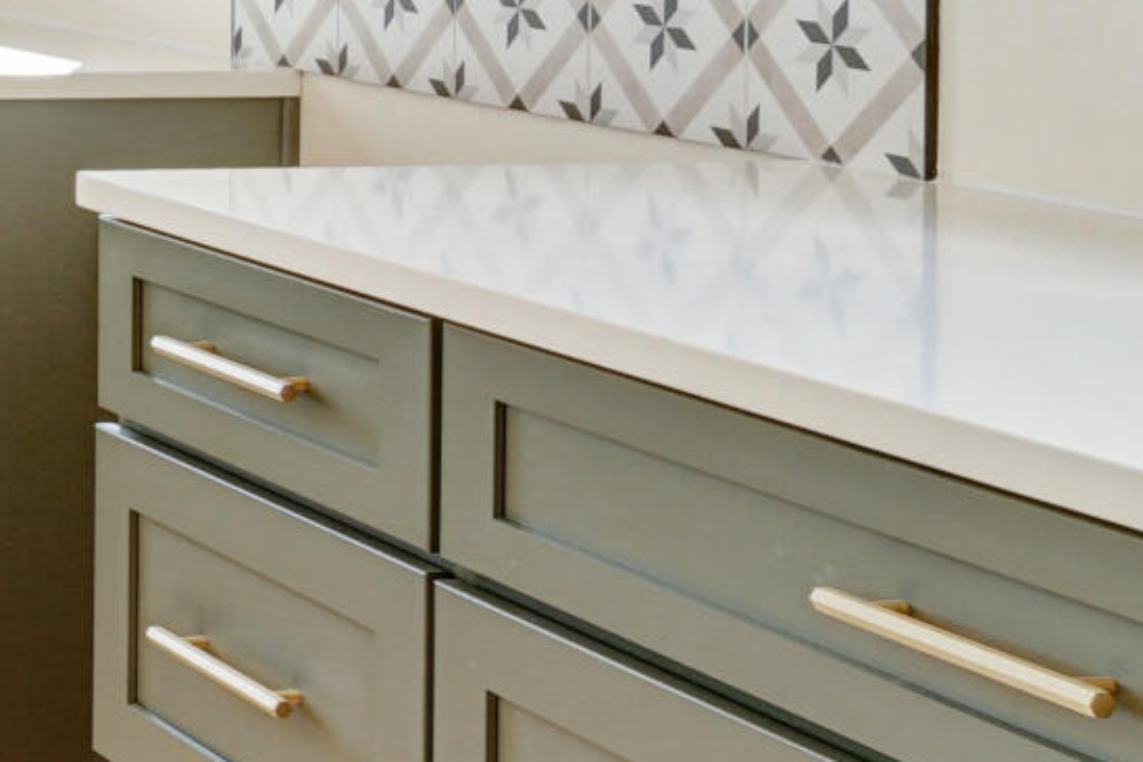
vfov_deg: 16.0
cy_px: -148
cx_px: -1212
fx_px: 2603
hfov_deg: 17.2
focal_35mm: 82
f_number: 5.6
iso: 100
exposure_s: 1/80
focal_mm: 10
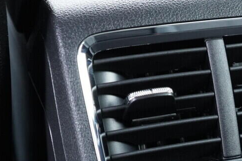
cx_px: 219
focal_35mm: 106
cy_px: 191
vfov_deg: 12.6
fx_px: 712
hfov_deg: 18.9
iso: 1600
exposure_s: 1/40
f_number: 2.8
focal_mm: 24
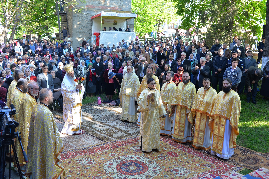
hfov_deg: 54.4
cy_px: 90
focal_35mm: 35
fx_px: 262
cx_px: 134
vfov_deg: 37.9
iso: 200
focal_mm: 35
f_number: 5
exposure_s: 1/100
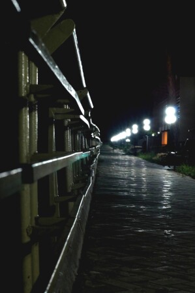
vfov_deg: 27.0
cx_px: 98
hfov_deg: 18.1
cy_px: 146
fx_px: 611
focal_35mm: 75
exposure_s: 1/3
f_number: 10
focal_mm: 50
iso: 1600
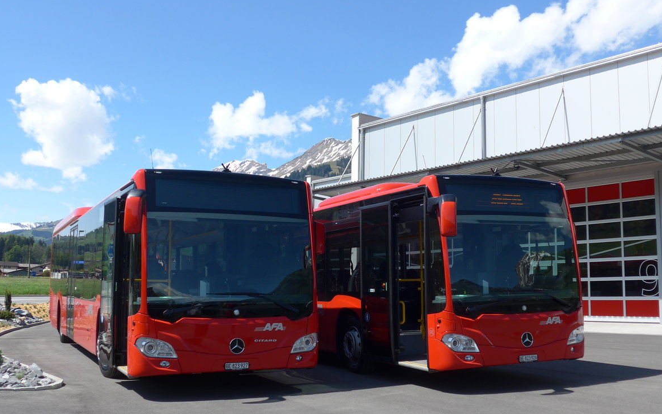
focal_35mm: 39
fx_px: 704
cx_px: 336
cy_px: 221
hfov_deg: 50.4
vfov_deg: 32.8
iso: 80
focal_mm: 7.5
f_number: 2.8
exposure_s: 1/1600
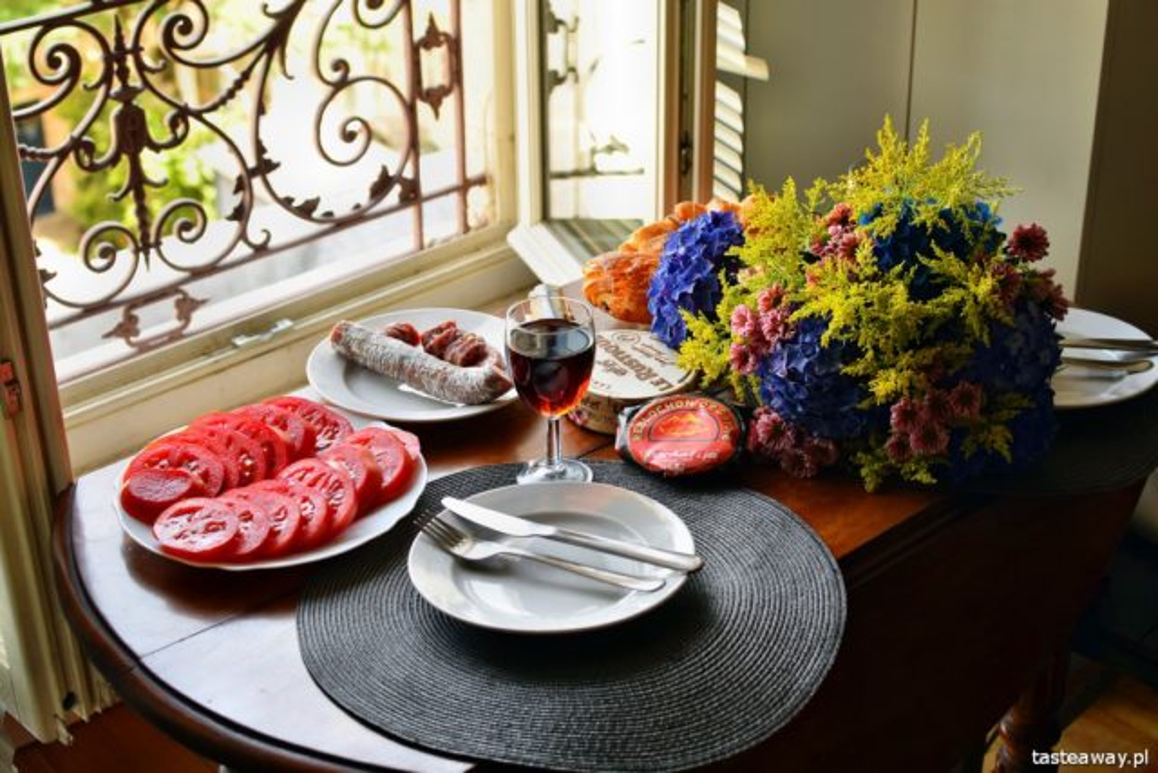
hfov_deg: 37.8
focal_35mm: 52
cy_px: 386
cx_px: 579
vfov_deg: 25.8
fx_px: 1689
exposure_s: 1/30
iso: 100
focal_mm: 35
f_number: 5
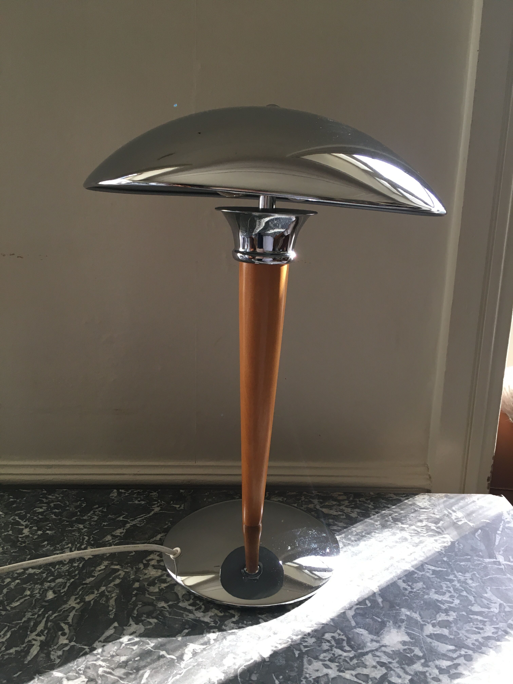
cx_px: 256
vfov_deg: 61.7
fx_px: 573
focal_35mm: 29
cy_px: 342
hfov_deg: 48.2
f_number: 2.2
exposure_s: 1/33
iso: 40
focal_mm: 4.15
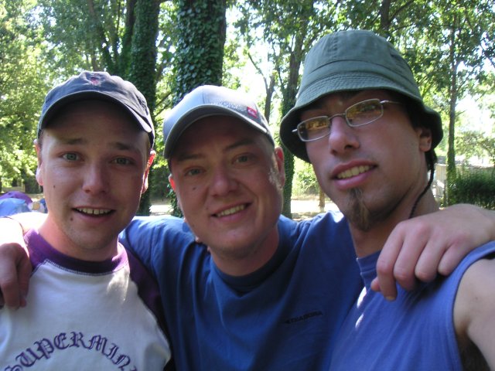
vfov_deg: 37.7
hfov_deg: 49.0
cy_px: 186
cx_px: 248
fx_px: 543
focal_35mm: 38
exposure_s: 1/45
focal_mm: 6
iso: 50
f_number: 2.8
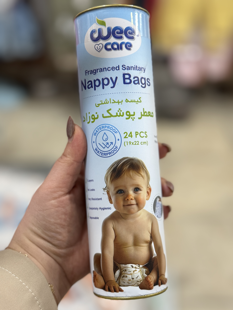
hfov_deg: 30.3
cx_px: 116
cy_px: 155
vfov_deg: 39.7
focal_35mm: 48
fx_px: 431
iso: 100
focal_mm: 6.76
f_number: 1.78
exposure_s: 1/102
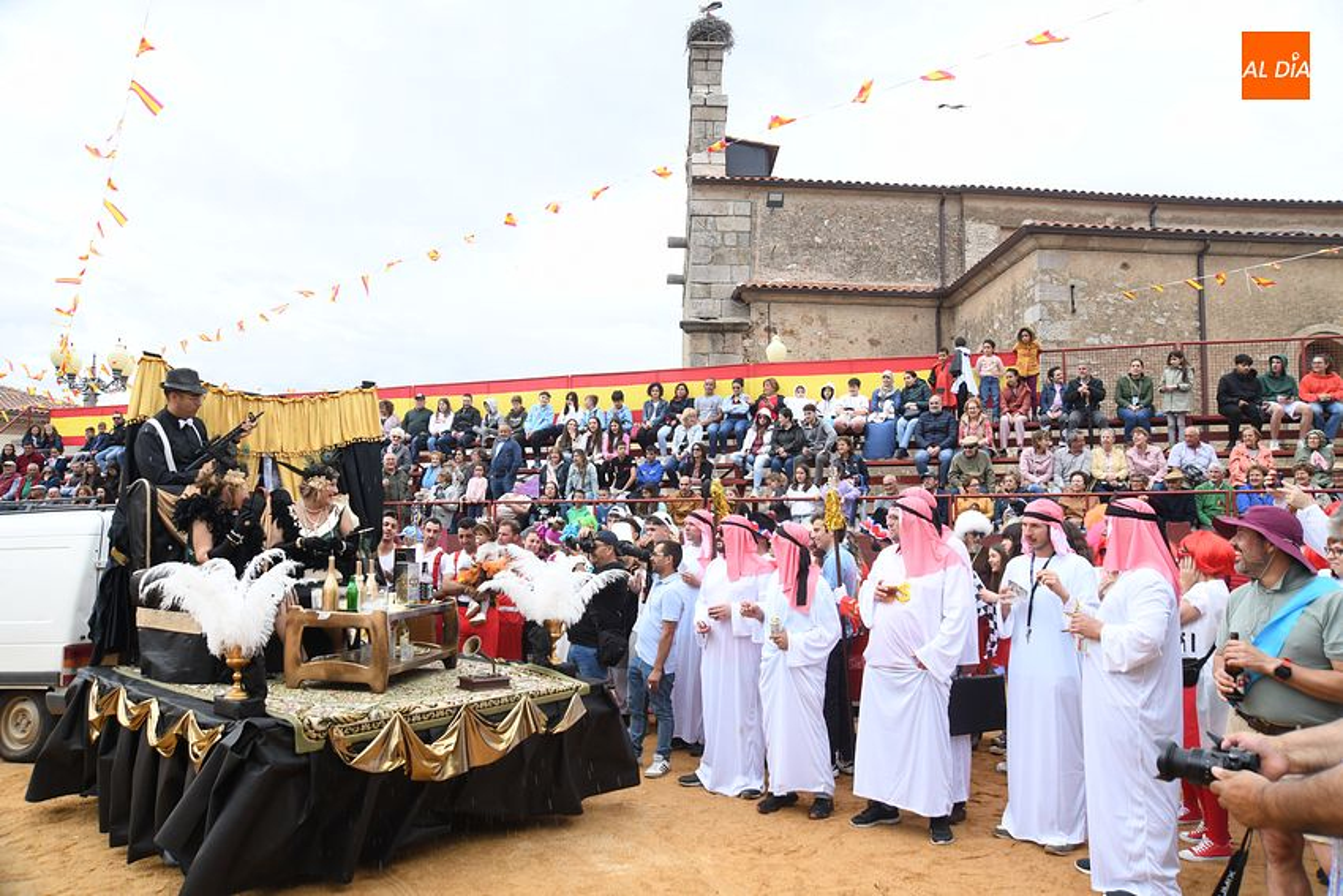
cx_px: 672
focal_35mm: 26
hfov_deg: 69.4
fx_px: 970
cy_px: 448
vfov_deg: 49.6
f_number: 7.1
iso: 400
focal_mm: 26
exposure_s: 1/250
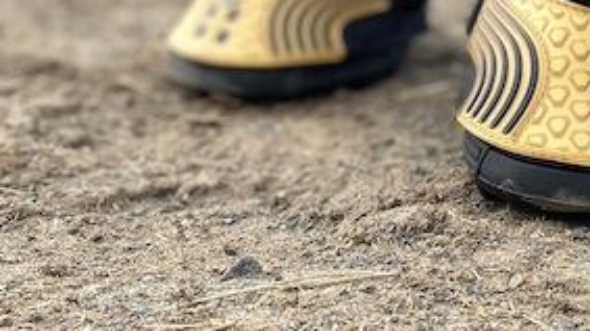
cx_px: 480
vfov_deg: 17.7
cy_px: 36
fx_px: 1048
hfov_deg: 30.6
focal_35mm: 67
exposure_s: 1/121
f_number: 1.8
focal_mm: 4.25
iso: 40
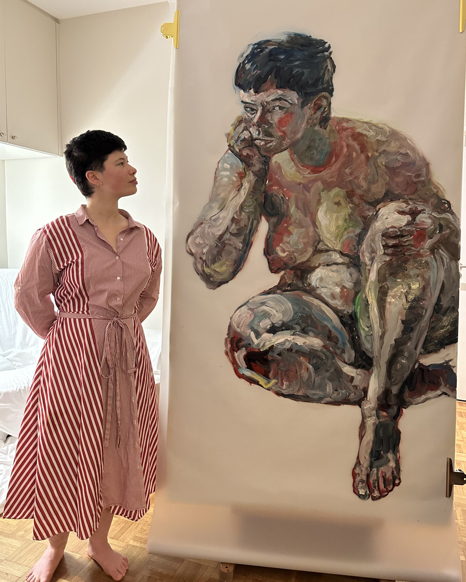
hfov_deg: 54.9
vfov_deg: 66.0
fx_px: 448
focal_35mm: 26
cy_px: 284
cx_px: 235
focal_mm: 6.86
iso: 500
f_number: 1.78
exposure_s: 1/50
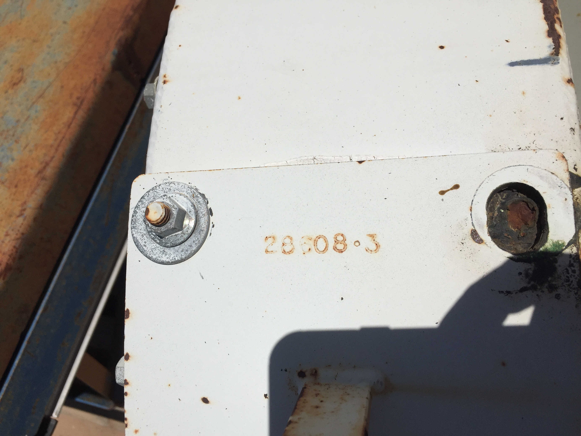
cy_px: 218
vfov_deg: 48.2
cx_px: 290
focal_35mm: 29
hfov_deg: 61.7
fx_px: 487
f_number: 2.2
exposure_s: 1/9901
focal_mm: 4.15
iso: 32
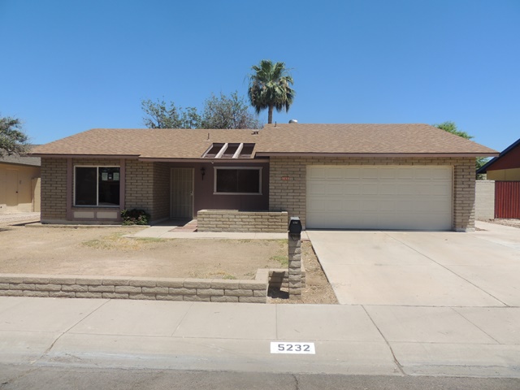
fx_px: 361
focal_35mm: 24
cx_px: 260
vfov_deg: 56.8
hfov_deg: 71.6
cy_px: 195
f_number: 3.3
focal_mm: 4.3
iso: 100
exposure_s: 1/1250
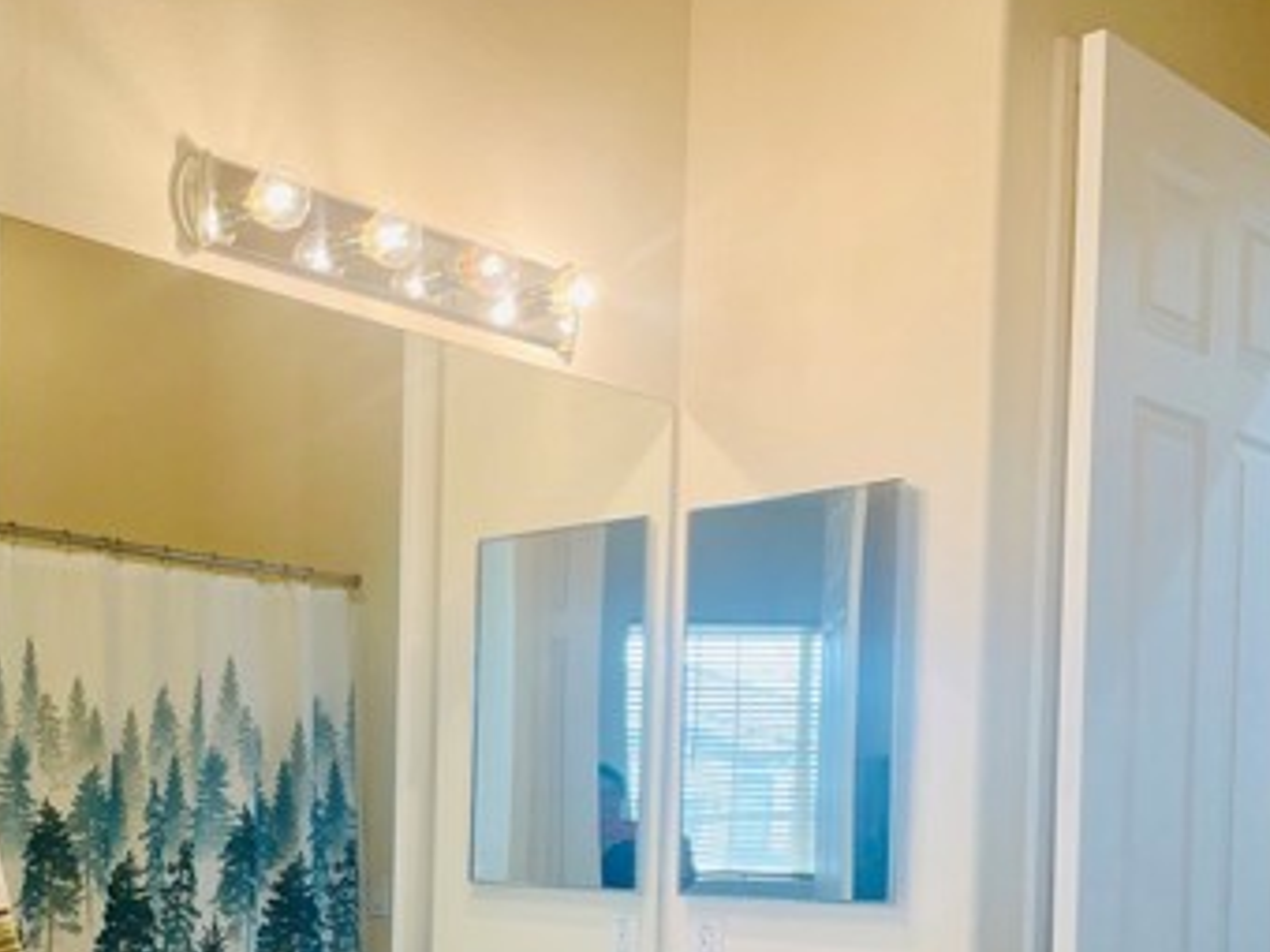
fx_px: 1798
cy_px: 844
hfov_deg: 38.1
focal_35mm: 49
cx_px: 344
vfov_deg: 28.6
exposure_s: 1/120
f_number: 1.6
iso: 100
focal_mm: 4.2
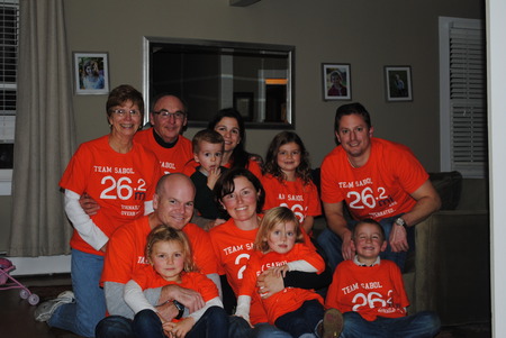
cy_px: 169
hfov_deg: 36.8
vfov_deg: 25.1
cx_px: 253
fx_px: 760
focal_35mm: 54
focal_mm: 36
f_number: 5
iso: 200
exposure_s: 1/60
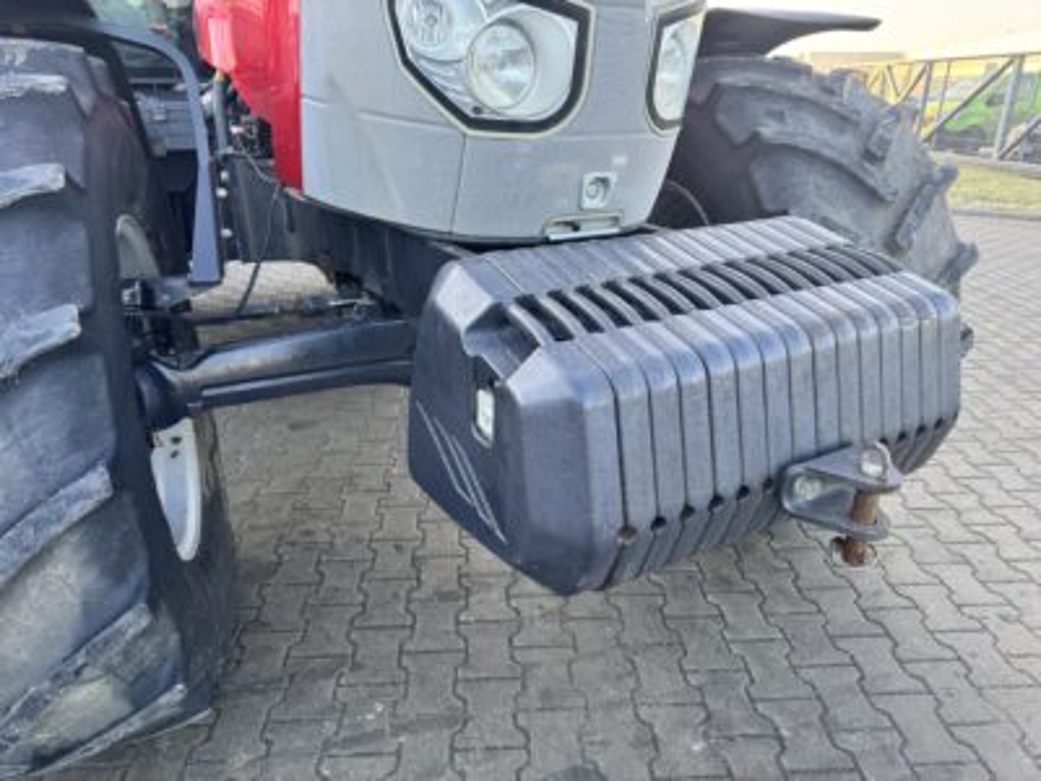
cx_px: 520
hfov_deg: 71.6
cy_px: 390
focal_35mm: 24
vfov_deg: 56.8
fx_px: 722
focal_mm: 6.76
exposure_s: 1/131
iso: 50
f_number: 1.78
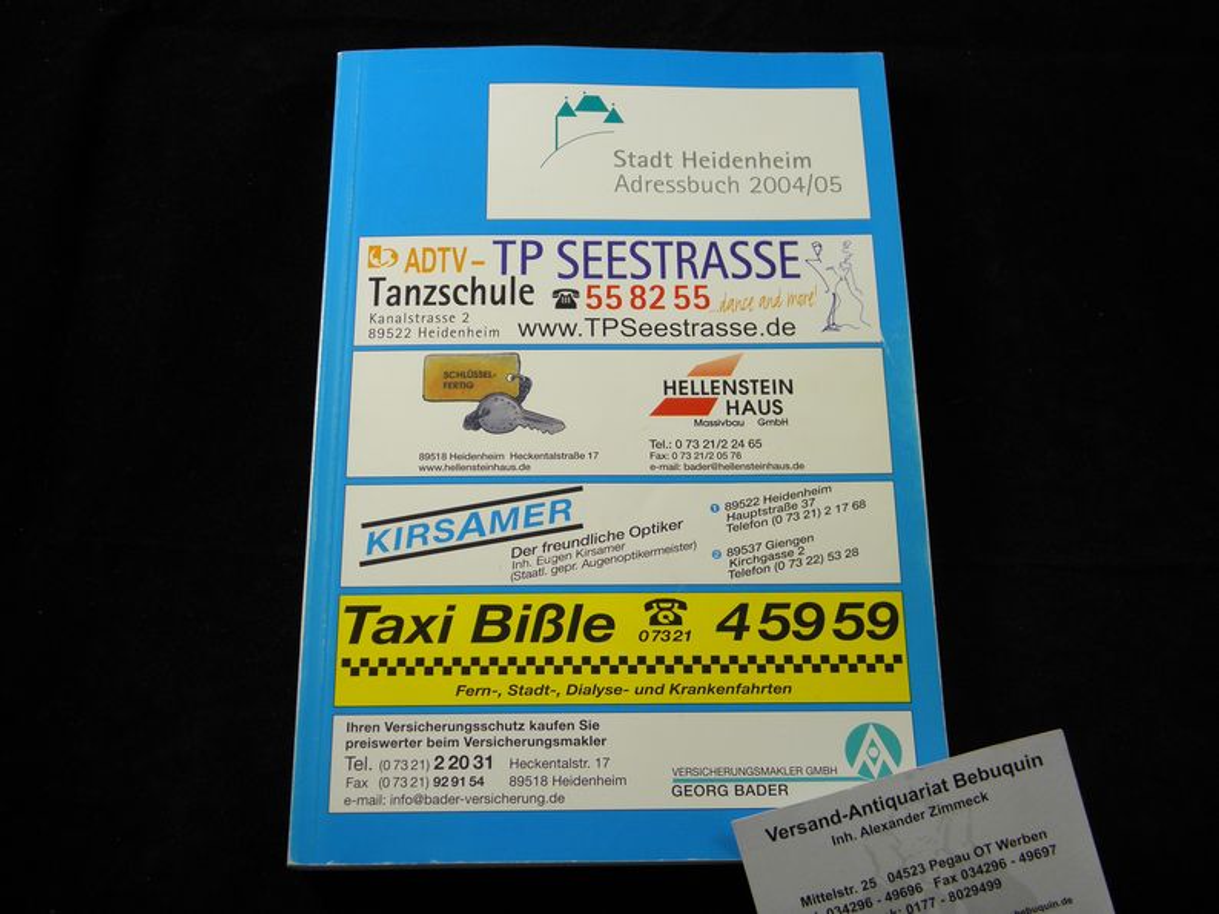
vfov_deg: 36.8
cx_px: 610
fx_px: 1373
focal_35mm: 39
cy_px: 457
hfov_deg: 47.9
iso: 100
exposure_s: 1/50
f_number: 3.8
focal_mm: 7.1
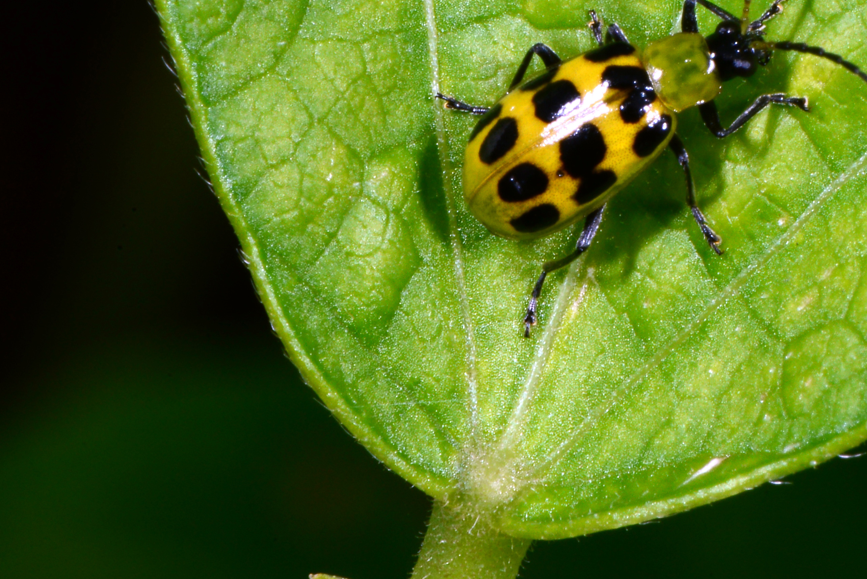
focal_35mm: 246
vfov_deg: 5.6
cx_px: 648
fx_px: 5926
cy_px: -13
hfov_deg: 8.4
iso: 400
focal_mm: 105
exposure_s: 1/160
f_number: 36
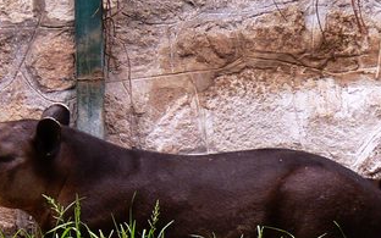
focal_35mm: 443
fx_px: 4600
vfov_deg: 3.0
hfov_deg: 4.7
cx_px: 205
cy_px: 235
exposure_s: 1/200
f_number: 3.6
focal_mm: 26.5
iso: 80
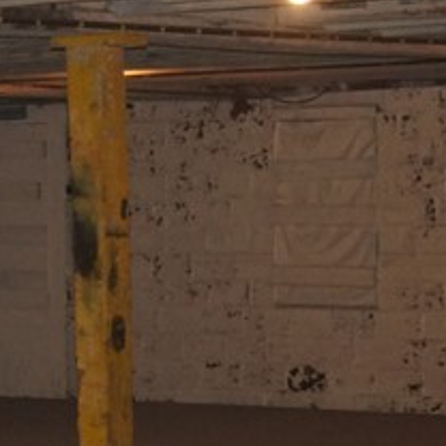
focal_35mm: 186
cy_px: 373
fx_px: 2711
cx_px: 46
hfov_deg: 9.4
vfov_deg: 9.4
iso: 800
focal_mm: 28
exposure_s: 1/60
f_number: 3.5
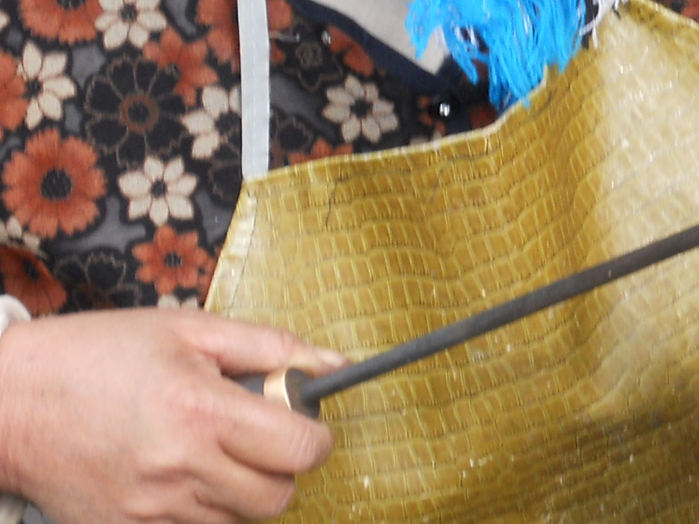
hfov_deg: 9.0
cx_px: 822
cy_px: 213
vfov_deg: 6.8
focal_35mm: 218
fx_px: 4403
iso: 80
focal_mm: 11.7
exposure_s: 1/100
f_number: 5.3
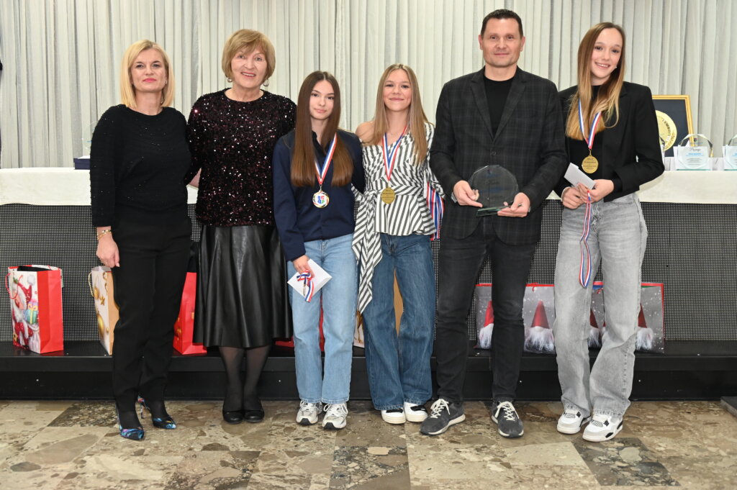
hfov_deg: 49.6
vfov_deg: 34.2
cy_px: 245
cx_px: 368
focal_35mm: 39
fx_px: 798
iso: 2800
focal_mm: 39
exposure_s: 1/60
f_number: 5
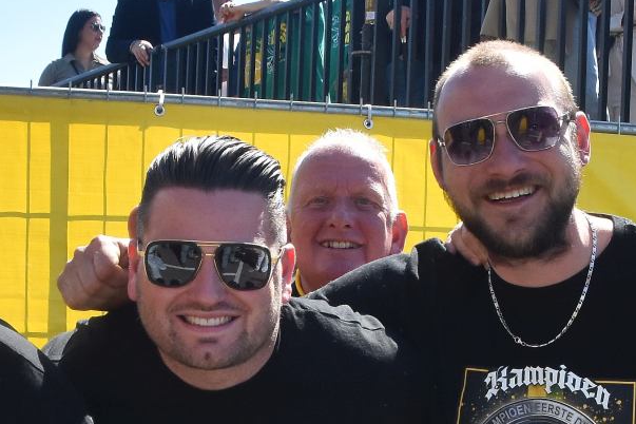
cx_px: 370
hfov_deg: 23.6
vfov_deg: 15.2
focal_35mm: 86
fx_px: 1519
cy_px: 534
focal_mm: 18
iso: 500
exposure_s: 1/400
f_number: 9
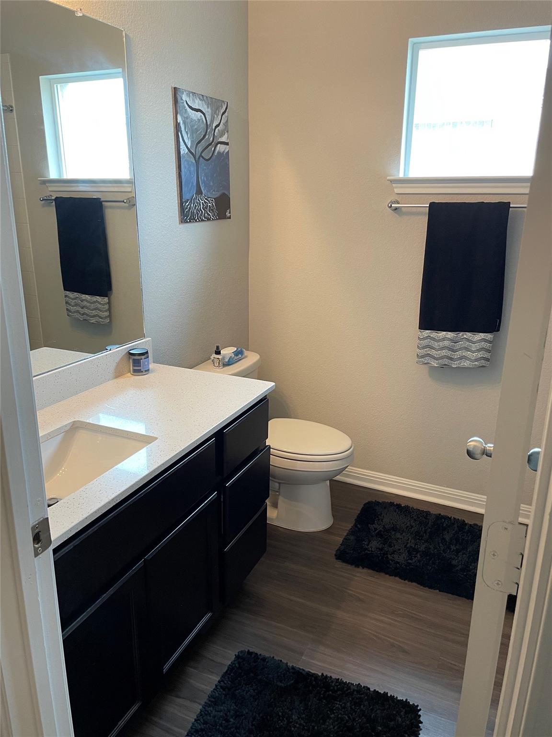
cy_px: 368
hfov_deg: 53.1
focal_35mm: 26
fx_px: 553
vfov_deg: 67.3
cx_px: 276
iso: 125
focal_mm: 4.2
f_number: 1.6
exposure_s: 1/60
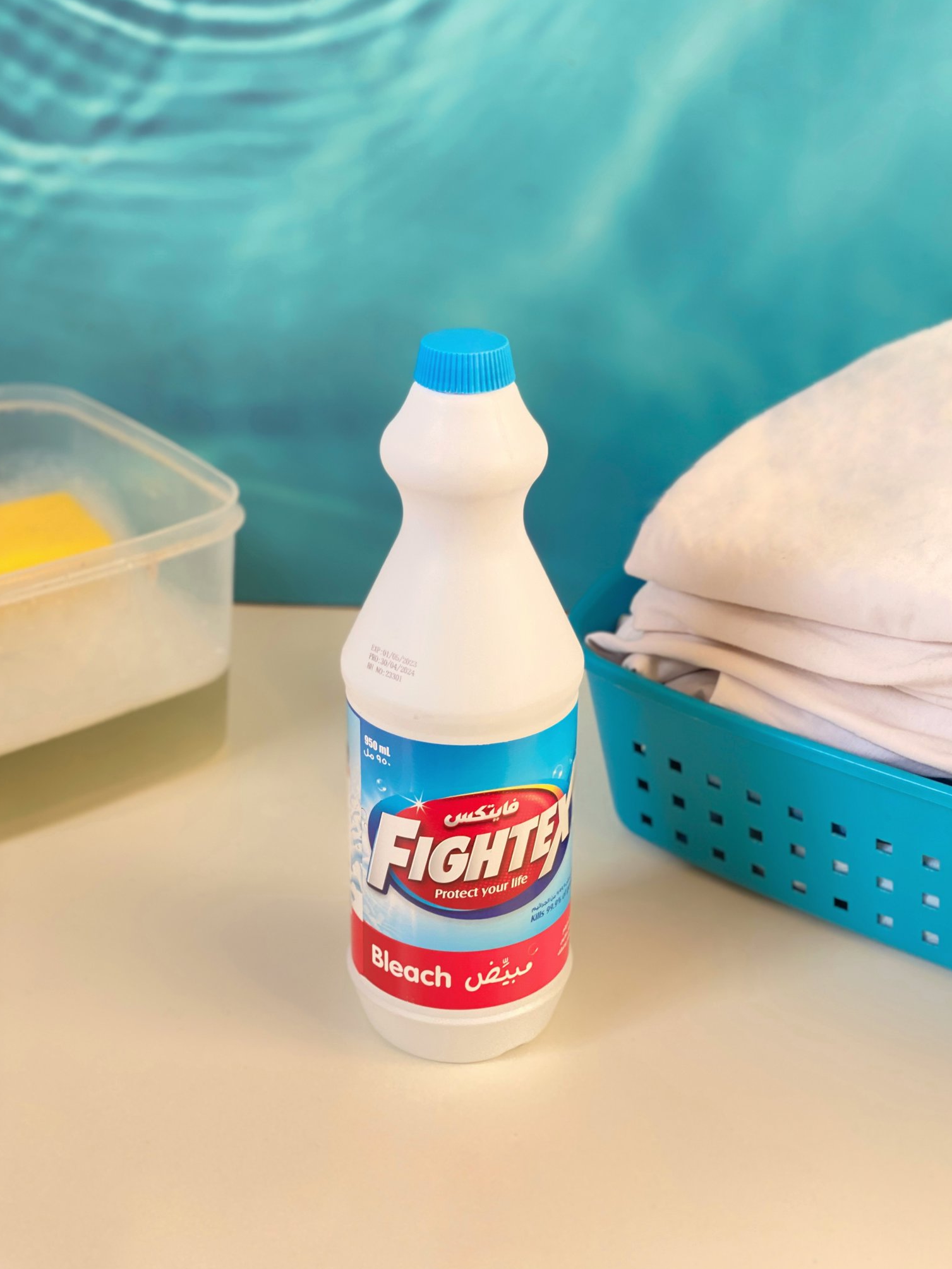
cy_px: 635
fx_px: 1943
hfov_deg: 27.5
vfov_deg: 36.2
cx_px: 479
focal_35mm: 53
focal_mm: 6
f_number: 2
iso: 80
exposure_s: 1/122
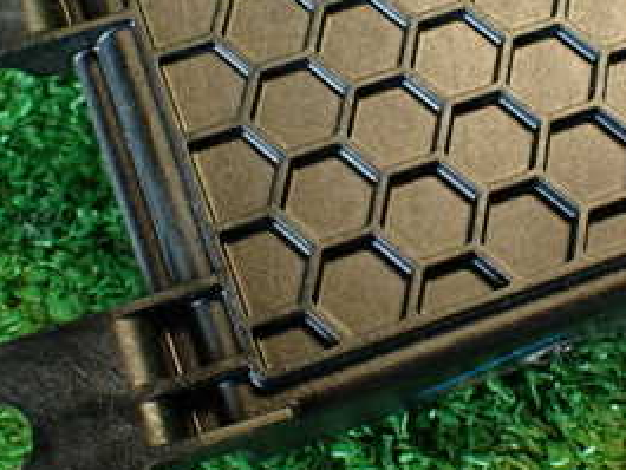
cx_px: 390
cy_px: 109
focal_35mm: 68
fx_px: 1230
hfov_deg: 28.4
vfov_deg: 21.4
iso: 250
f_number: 2.3
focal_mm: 5.4
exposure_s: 1/30
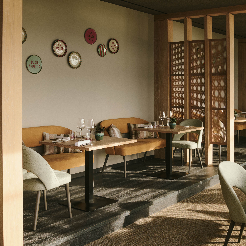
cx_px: 162
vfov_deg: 37.6
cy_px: 122
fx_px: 362
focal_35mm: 45
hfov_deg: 37.2
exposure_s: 1/100
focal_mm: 35
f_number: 8
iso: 200
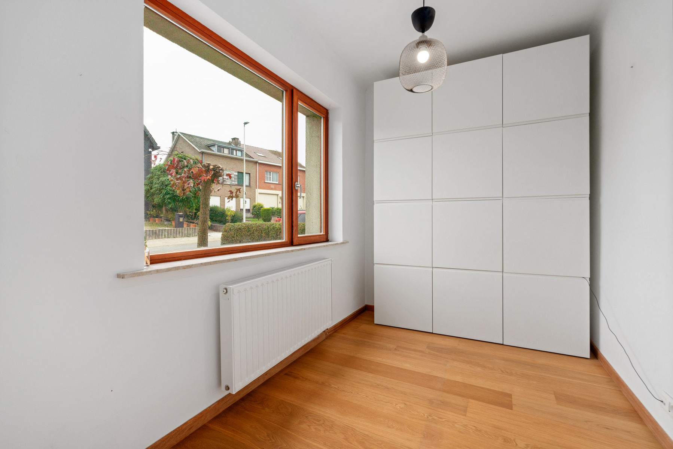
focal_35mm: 16
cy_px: 224
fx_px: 299
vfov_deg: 73.8
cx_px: 336
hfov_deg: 96.7
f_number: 11
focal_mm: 16
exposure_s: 1/4
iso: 250
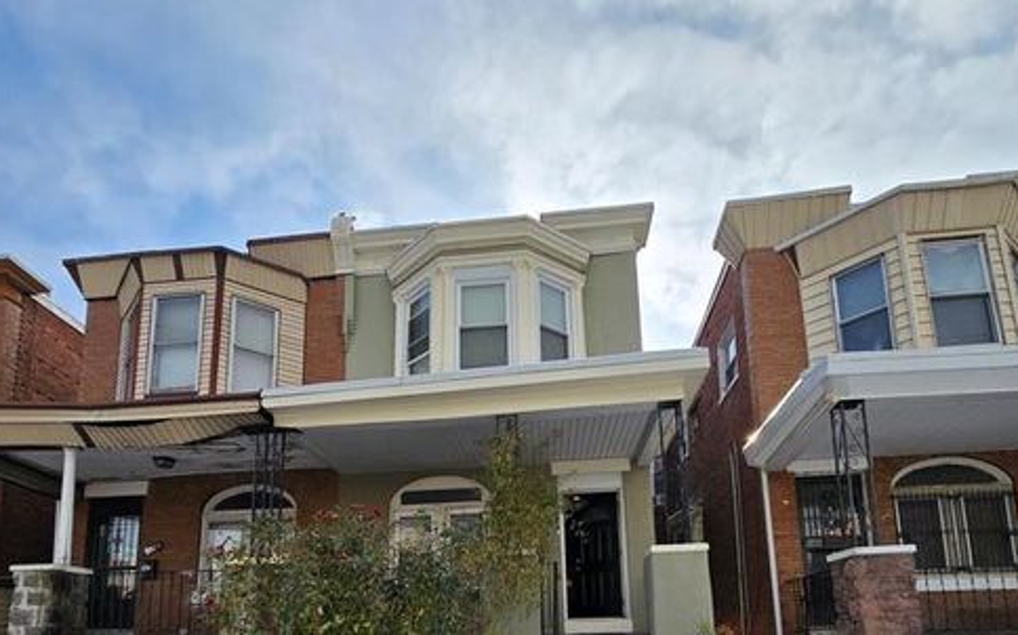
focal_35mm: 19
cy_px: 567
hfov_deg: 88.0
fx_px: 527
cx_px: 496
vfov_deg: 54.5
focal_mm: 2.2
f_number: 2.2
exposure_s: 1/3042
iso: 50
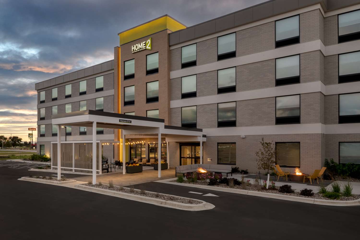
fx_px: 190
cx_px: 180
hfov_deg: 86.9
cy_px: 120
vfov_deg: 64.6
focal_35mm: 19
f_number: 16
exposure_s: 1/5
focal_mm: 19
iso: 100
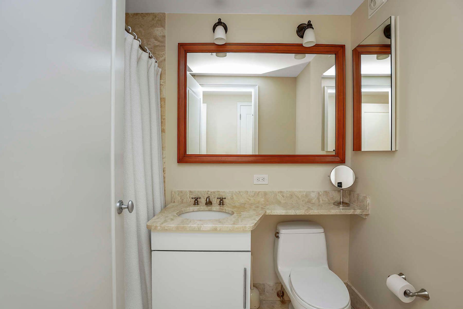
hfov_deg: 96.7
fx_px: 206
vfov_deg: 73.7
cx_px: 232
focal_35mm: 16
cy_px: 154
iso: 1000
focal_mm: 16
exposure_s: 1/13
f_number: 5.6
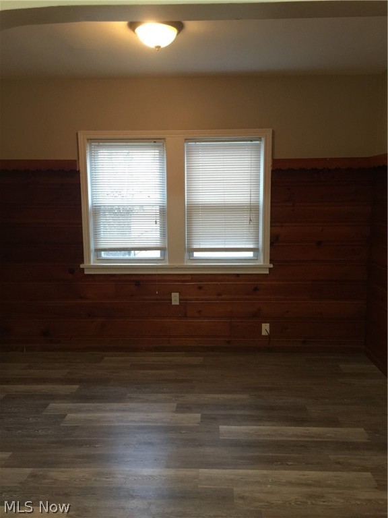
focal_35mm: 29
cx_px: 194
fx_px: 433
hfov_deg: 48.2
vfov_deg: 61.7
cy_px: 259
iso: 100
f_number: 2.2
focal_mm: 4.15
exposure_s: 1/15
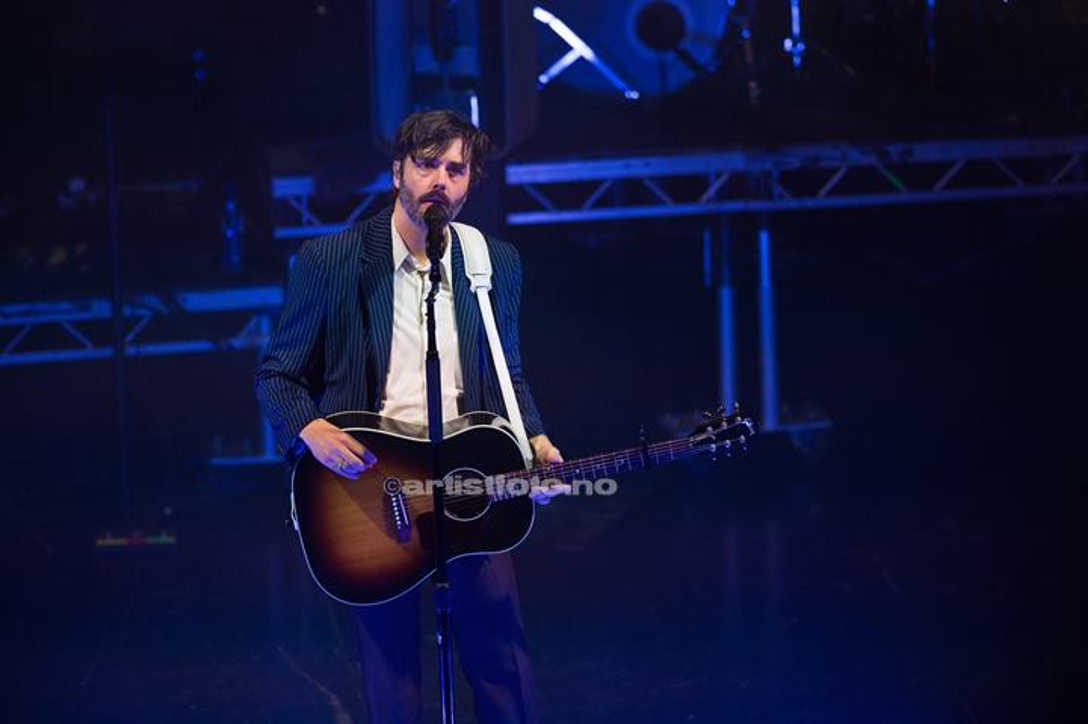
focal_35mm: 300
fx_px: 9060
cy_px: 362
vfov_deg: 4.6
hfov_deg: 6.9
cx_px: 544
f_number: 2.8
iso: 1250
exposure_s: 1/800
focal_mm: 300
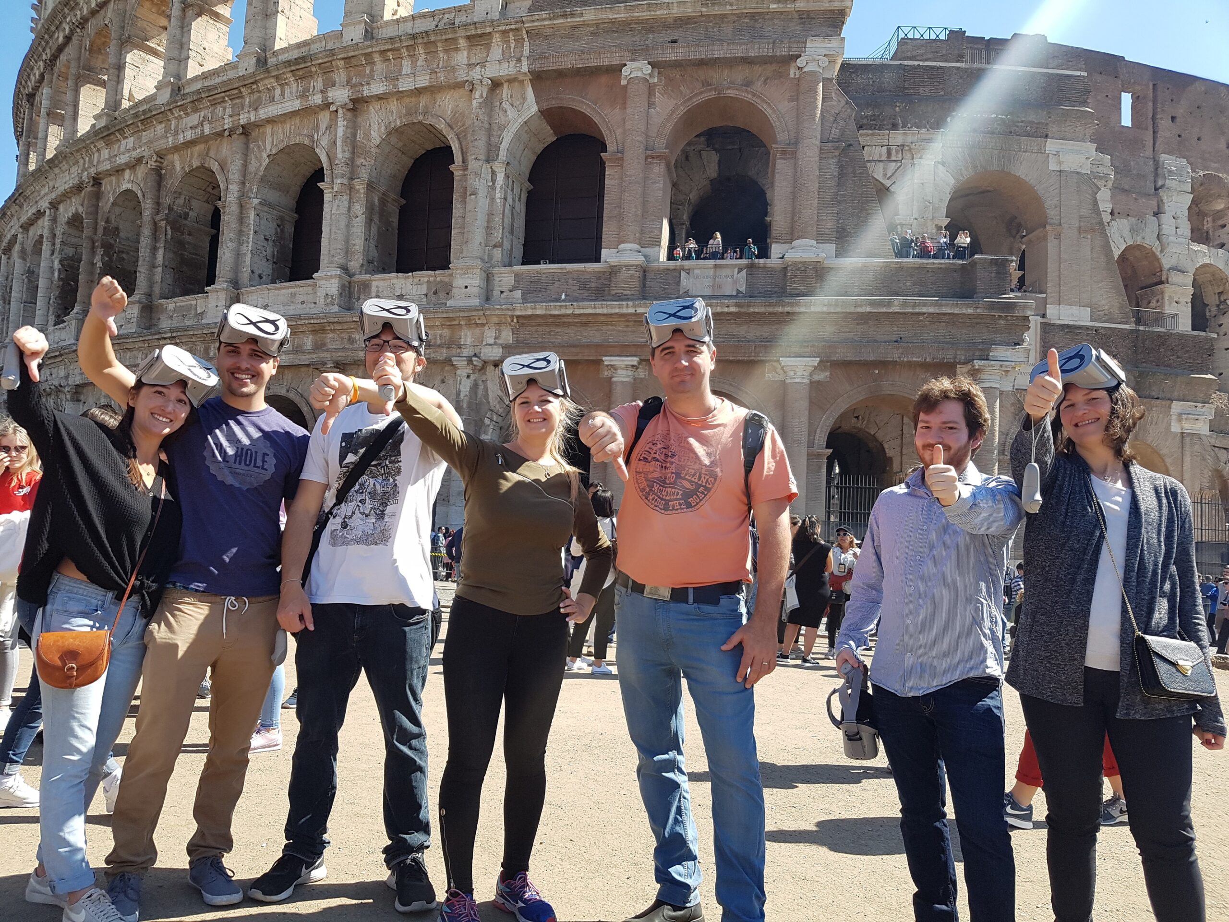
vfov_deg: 53.1
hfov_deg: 67.3
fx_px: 923
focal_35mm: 26
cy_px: 461
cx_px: 614
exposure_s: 1/1328
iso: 50
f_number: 1.7
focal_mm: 4.2
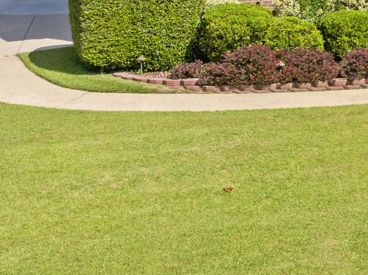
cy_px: -105
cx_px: 551
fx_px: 882
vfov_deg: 16.5
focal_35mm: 83
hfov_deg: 20.3
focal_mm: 12.29
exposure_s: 1/50
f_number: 8
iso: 100
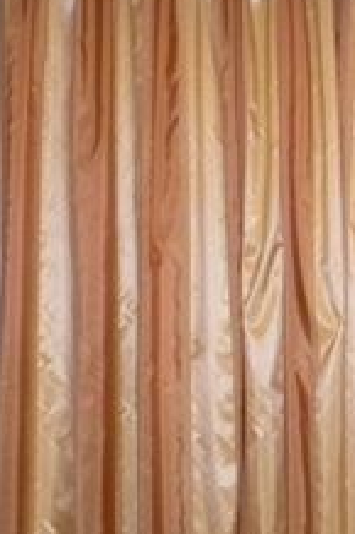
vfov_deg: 22.2
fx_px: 1363
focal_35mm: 92
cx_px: 372
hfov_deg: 14.6
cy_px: 273
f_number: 2.8
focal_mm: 5.8
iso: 400
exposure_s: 1/30
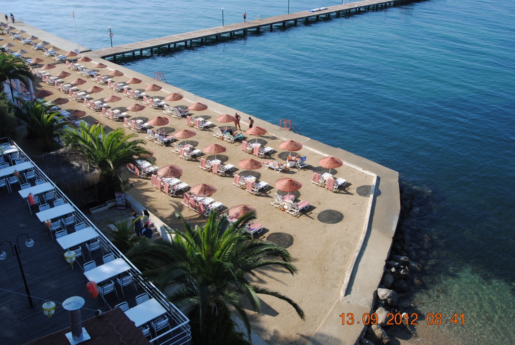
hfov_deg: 53.1
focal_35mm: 36
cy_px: 172
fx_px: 516
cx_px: 258
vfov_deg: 37.0
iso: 100
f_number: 7.1
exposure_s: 1/200
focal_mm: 24
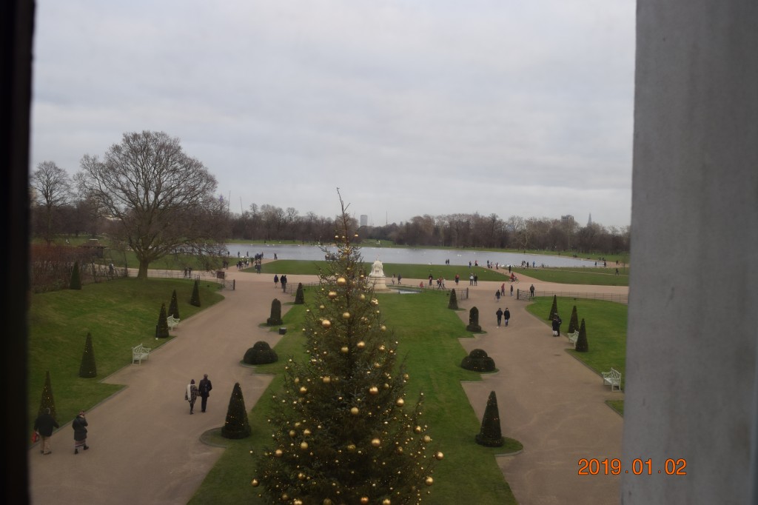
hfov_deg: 55.1
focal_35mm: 34
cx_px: 379
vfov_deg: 38.3
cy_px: 252
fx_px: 726
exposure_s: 1/160
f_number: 6.3
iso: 400
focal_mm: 23
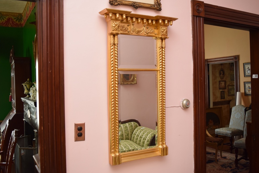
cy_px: 85
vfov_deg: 37.4
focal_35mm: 36
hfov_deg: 53.7
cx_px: 128
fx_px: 256
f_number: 3.8
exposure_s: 1/60
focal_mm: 23
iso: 1000
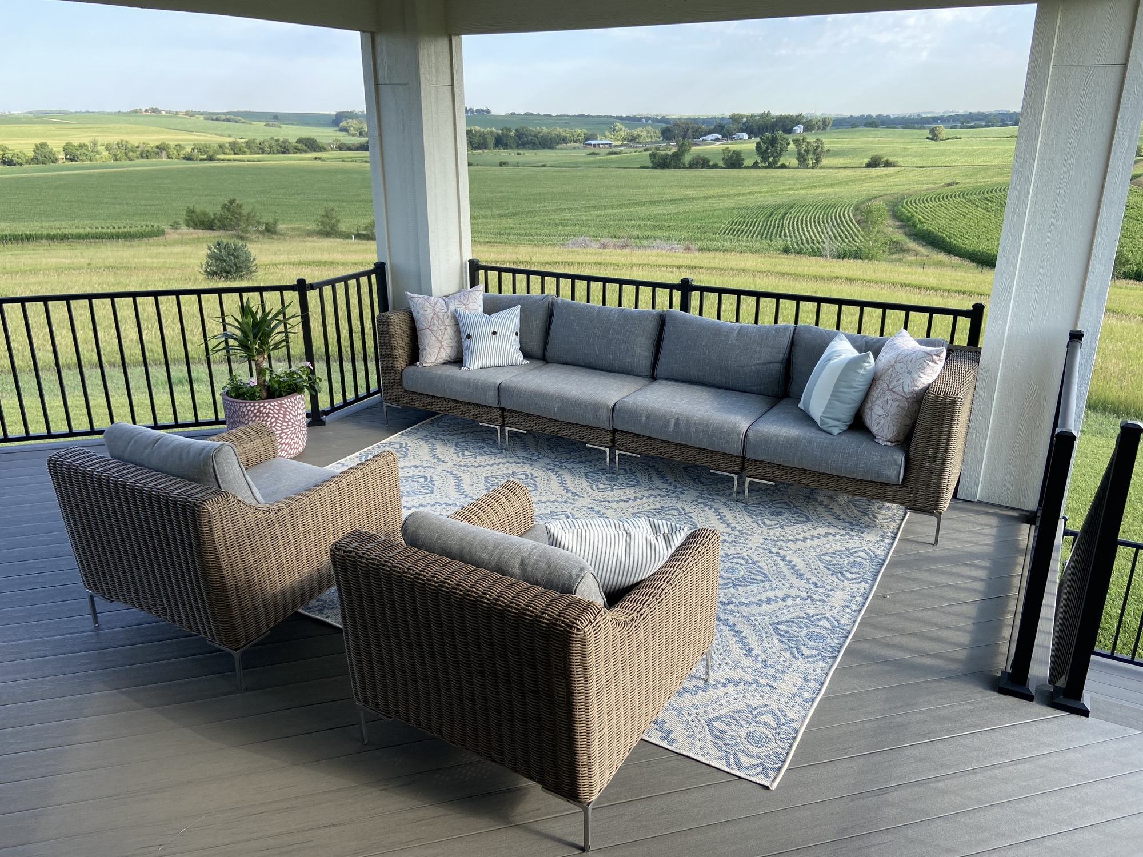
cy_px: 428
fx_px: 859
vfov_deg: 53.1
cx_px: 572
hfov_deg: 67.3
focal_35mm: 26
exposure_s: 1/531
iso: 32
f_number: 1.8
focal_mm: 4.25
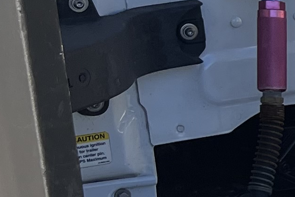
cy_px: 164
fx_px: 1418
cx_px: 848
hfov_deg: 9.6
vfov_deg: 7.9
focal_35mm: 173
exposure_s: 1/2208
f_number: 1.5
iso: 50
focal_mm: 5.7
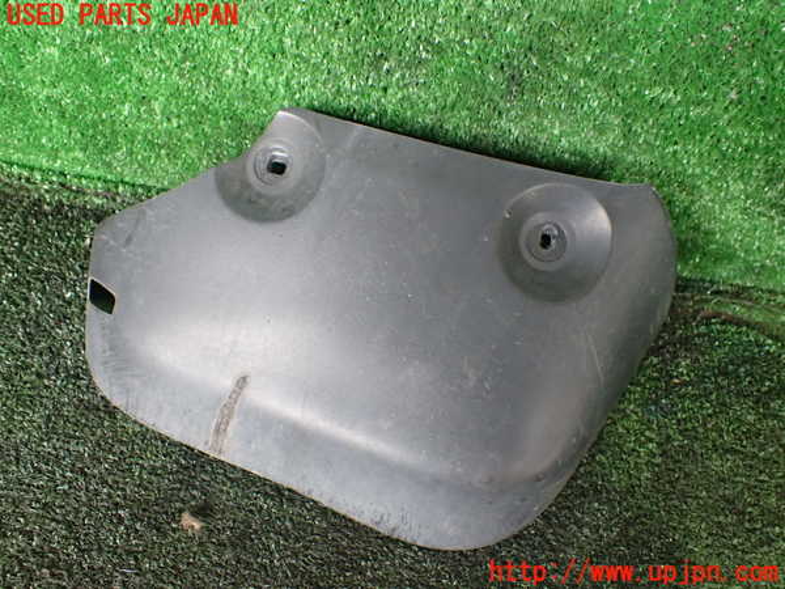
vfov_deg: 46.8
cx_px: 392
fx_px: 680
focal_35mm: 30
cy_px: 294
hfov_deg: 60.0
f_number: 2.3
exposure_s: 1/125
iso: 400
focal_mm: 5.4
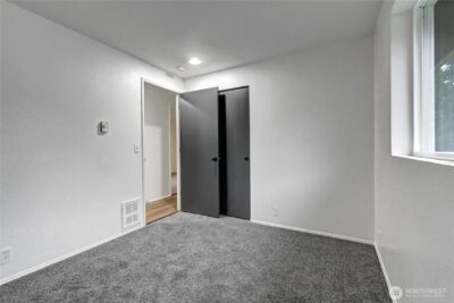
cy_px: 152
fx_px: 189
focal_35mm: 15
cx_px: 227
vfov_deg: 77.4
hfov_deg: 100.4
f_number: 11
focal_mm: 10
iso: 3200
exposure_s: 1/2.5
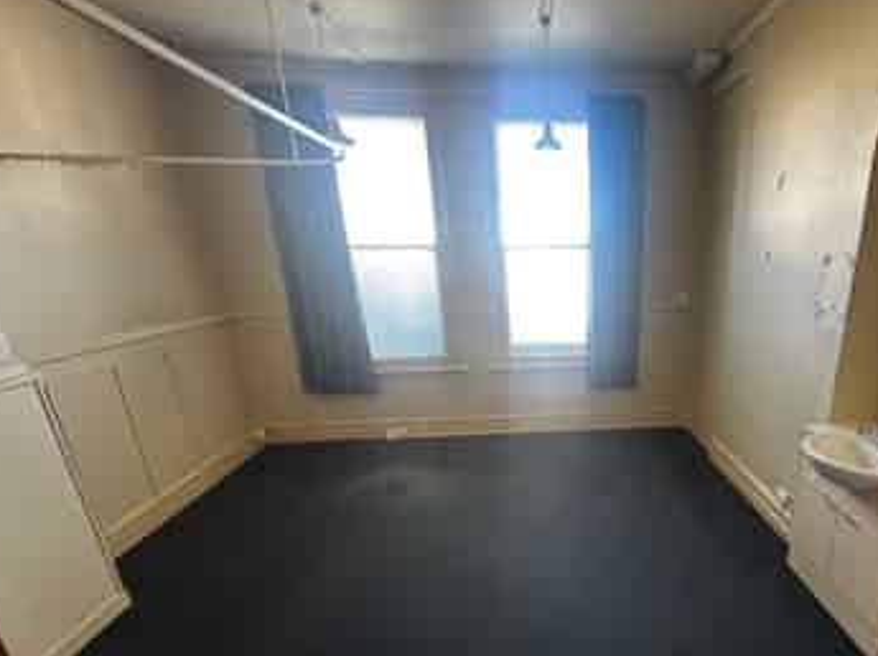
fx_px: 507
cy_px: 436
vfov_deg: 64.2
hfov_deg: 79.1
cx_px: 587
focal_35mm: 20
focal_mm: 2.22
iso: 320
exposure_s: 1/73
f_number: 2.2
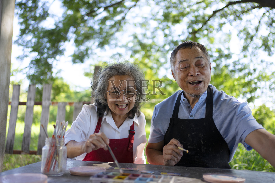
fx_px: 267
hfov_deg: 54.4
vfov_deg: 37.9
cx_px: 138
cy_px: 92
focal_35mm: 35
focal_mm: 35
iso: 100
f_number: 1.8
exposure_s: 1/400
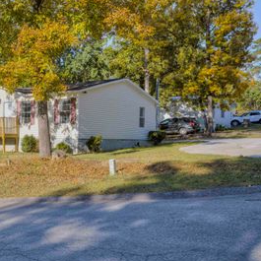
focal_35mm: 48
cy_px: 138
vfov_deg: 35.3
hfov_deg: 33.4
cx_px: 25
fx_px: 409
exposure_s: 1/50
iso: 31
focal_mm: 30
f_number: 8
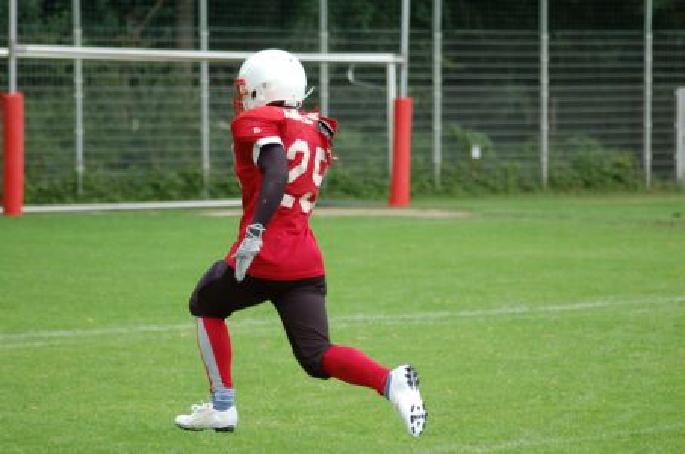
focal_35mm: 165
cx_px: 342
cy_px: 227
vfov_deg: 8.3
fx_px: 3133
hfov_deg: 12.5
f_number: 4.2
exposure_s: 1/1000
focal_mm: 110
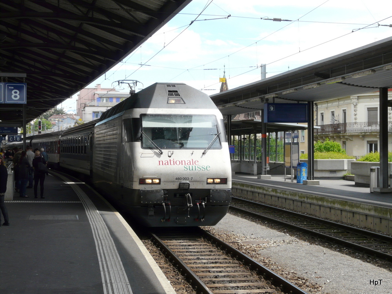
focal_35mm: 67
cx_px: 196
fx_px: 759
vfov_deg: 21.9
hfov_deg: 29.0
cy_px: 147
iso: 100
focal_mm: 11.1
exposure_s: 1/200
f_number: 5.6
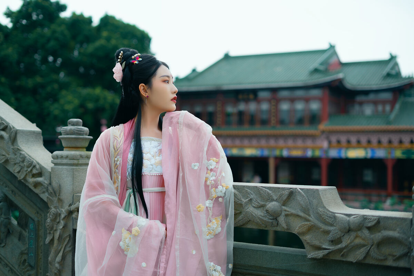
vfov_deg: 27.0
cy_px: 138
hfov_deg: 39.6
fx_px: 575
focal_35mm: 50
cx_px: 207
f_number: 2.2
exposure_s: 1/250
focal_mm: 50
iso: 100
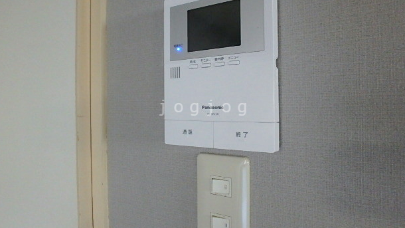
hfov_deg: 76.3
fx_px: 258
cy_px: 108
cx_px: 204
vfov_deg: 47.7
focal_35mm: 24
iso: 640
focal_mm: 3.7
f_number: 3.5
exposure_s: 1/30
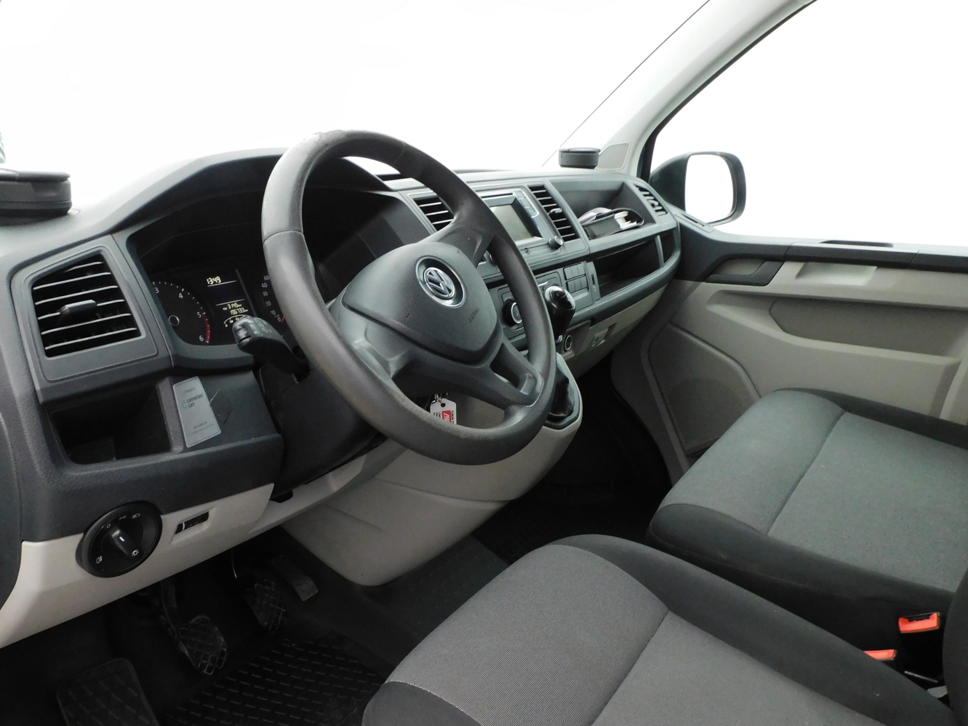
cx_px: 432
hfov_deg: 65.1
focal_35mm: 27
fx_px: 755
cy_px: 406
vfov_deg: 51.2
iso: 400
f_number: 3.3
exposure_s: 1/10
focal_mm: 4.3
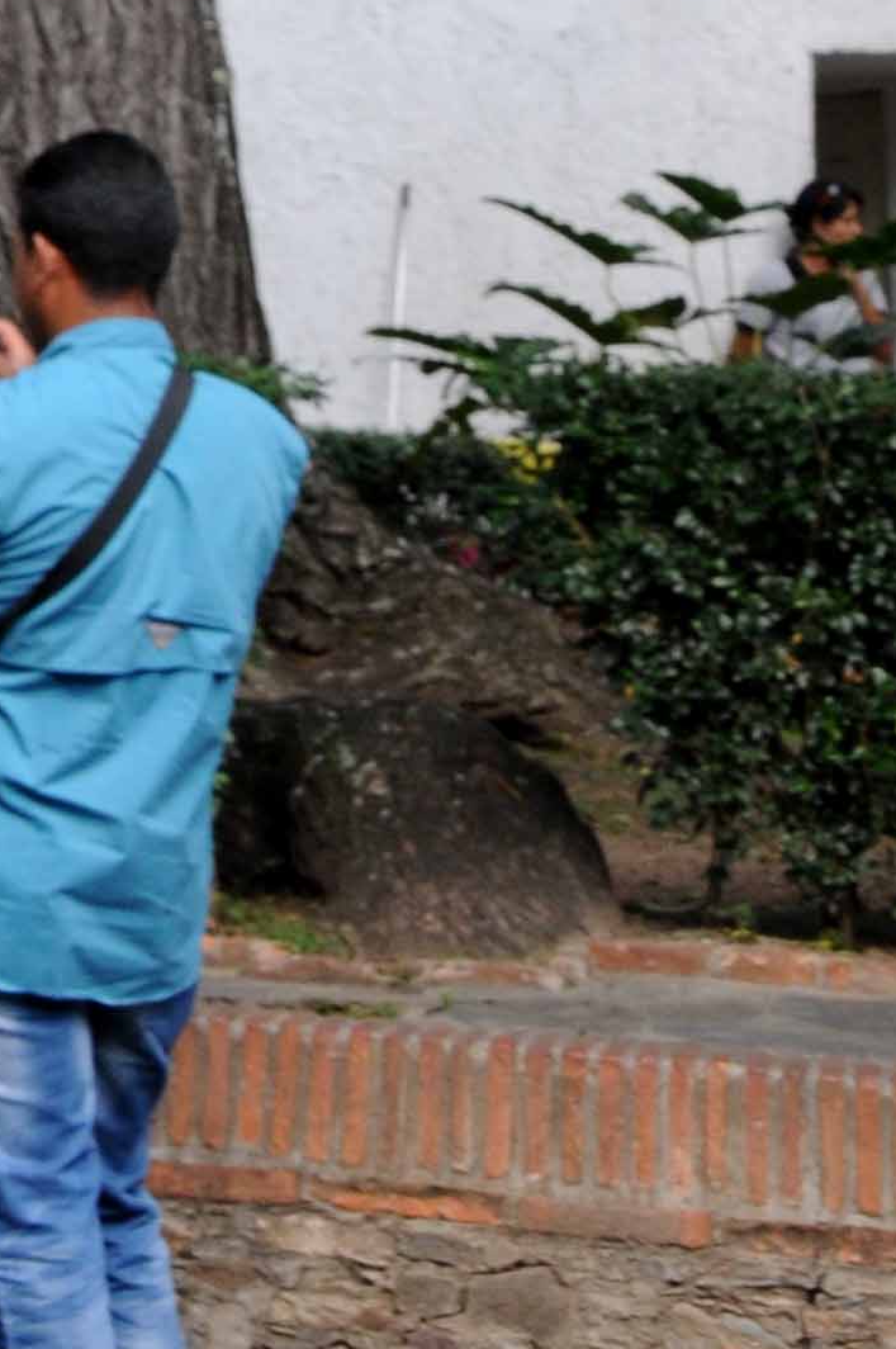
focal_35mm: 133
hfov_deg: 10.2
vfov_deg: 14.1
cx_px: -49
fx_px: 4976
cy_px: -893
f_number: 10
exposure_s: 1/80
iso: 400
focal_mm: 22
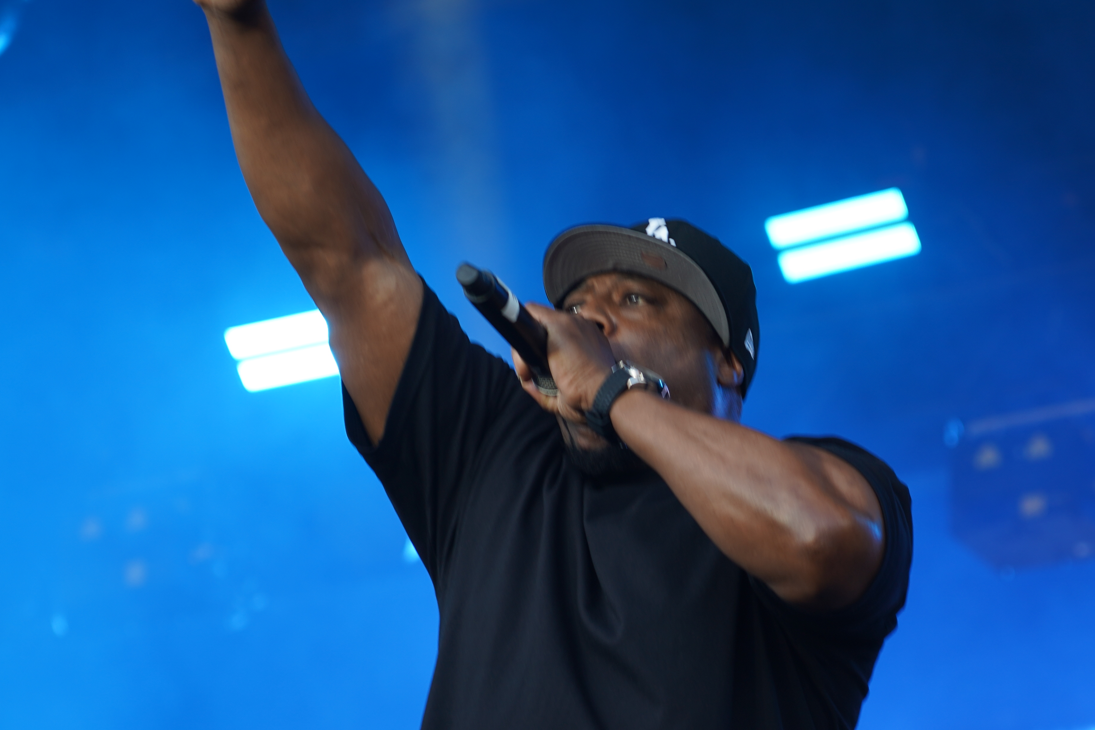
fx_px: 5201
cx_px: 663
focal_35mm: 171
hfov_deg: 12.0
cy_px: 582
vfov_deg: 8.0
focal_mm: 105
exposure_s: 1/160
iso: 160
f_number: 4
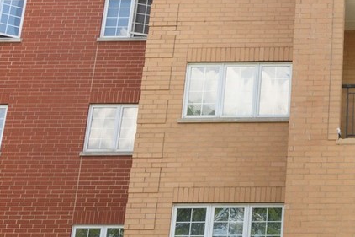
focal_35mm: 75
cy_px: 48
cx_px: 425
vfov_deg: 18.0
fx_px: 738
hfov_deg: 24.5
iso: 200
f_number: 8
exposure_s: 1/100
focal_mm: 13
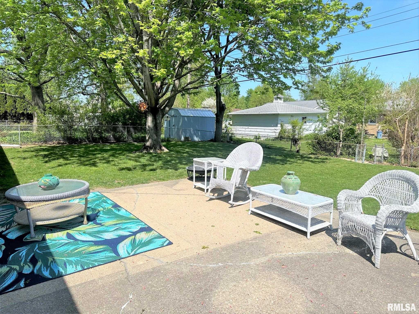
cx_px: 210
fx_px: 291
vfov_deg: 56.8
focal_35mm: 24
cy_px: 157
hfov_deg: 71.6
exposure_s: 1/5525
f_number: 1.78
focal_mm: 6.86
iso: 80
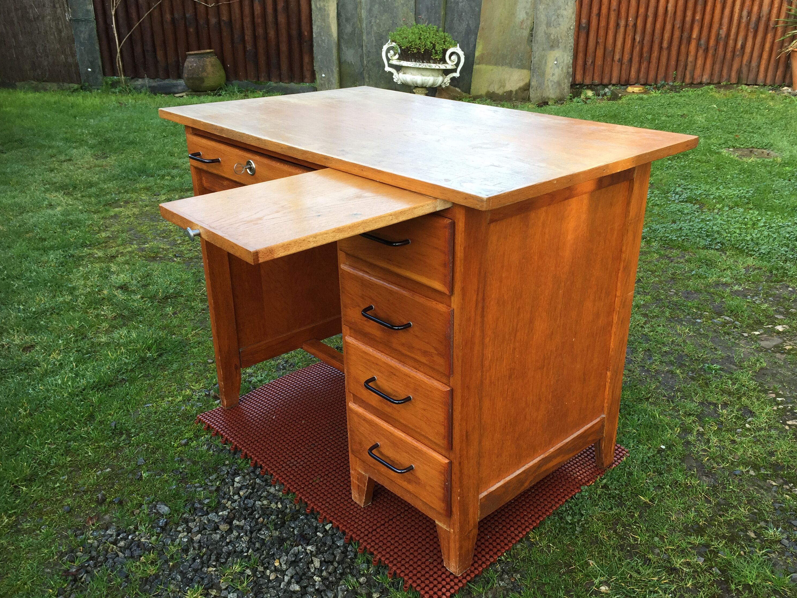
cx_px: 429
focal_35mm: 32
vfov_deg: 44.1
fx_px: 737
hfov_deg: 56.7
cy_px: 317
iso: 40
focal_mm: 4.15
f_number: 2.2
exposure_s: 1/100
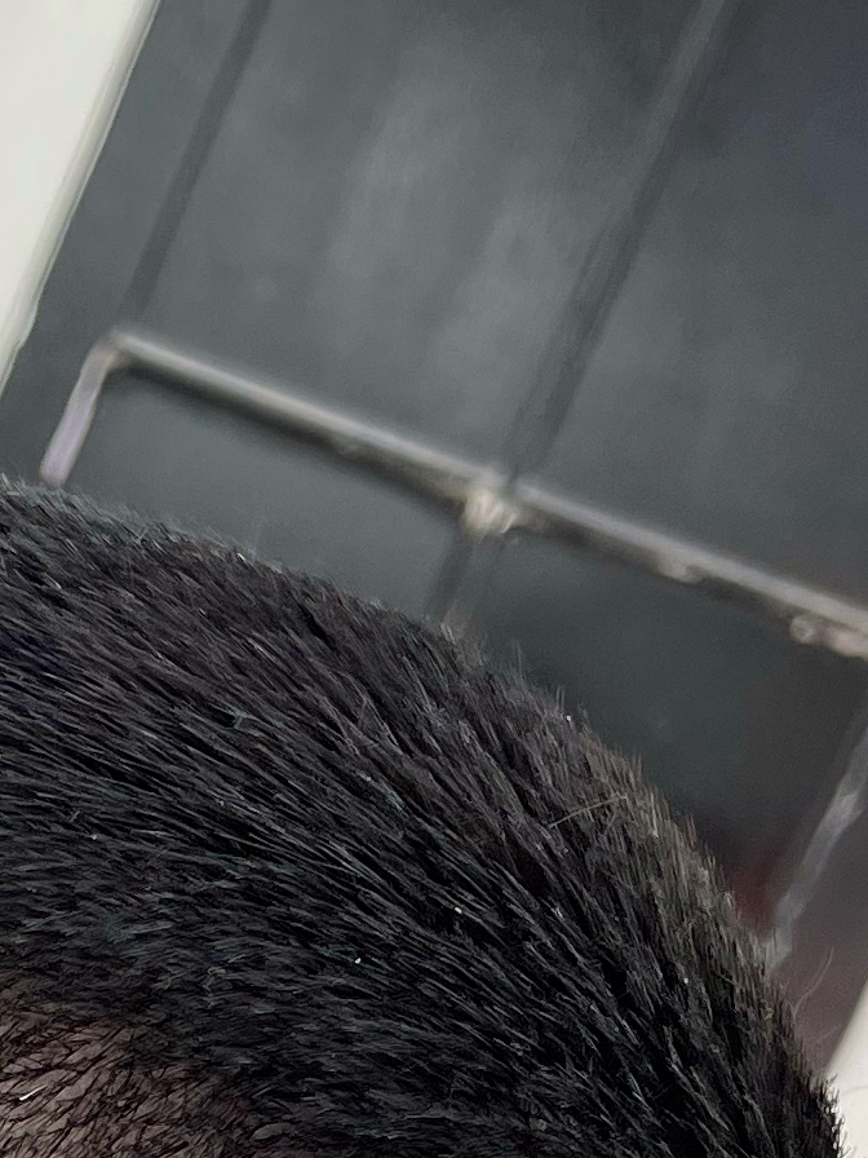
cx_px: -378
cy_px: 1648
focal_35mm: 117
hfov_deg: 12.1
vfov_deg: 15.7
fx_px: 3912
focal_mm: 4.2
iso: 50
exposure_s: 1/100
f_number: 1.6
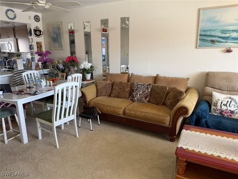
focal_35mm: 24
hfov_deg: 71.6
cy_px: 90
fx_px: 165
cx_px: 119
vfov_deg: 56.8
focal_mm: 6.76
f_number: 1.78
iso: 200
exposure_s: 1/71
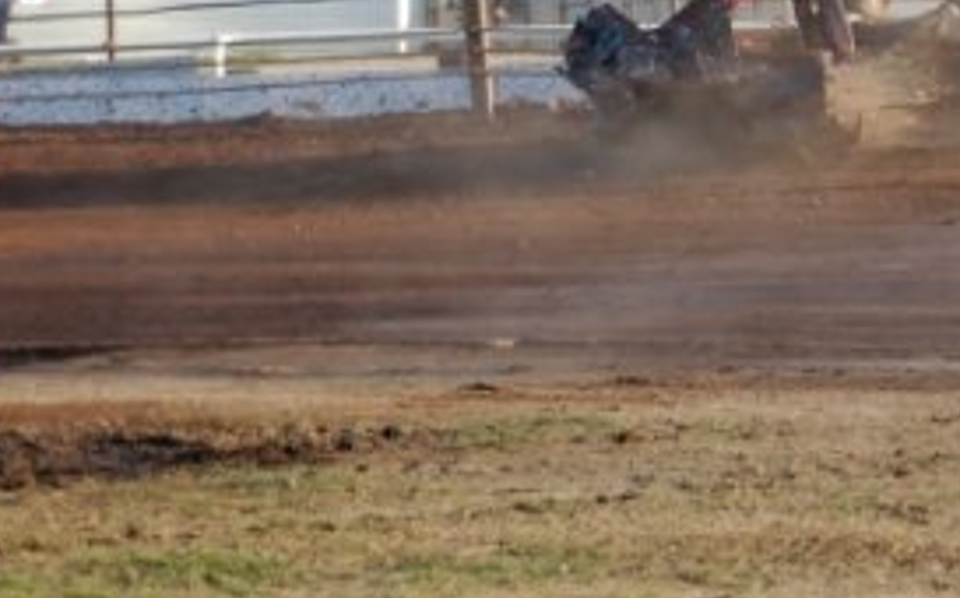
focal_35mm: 197
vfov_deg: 6.6
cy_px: -95
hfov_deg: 10.5
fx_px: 5154
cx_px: 1076
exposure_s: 1/500
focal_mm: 55
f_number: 5.3
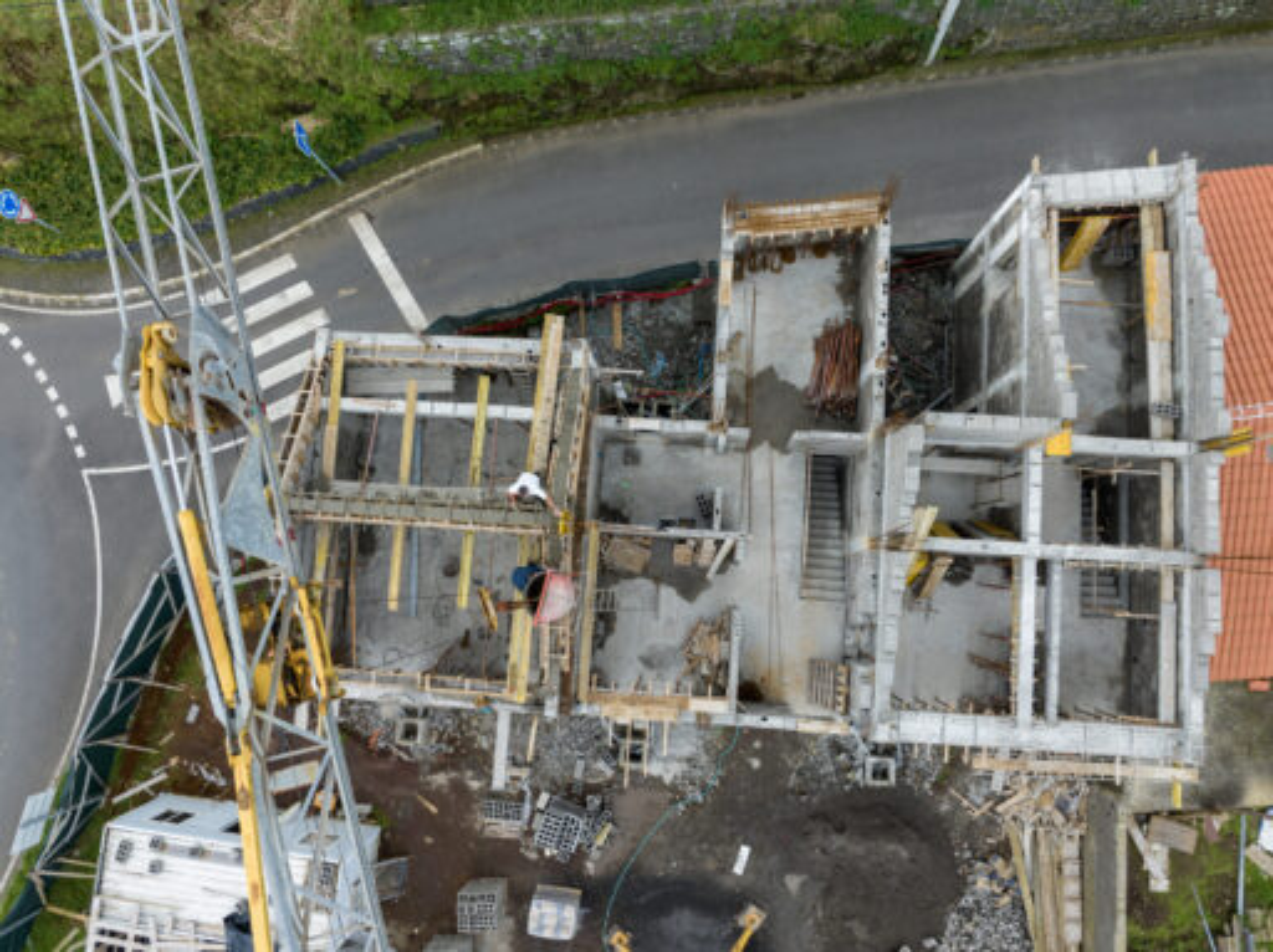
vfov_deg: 56.7
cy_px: 476
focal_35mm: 24
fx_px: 882
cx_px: 636
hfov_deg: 71.6
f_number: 2.8
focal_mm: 12.29
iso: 100
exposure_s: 1/160
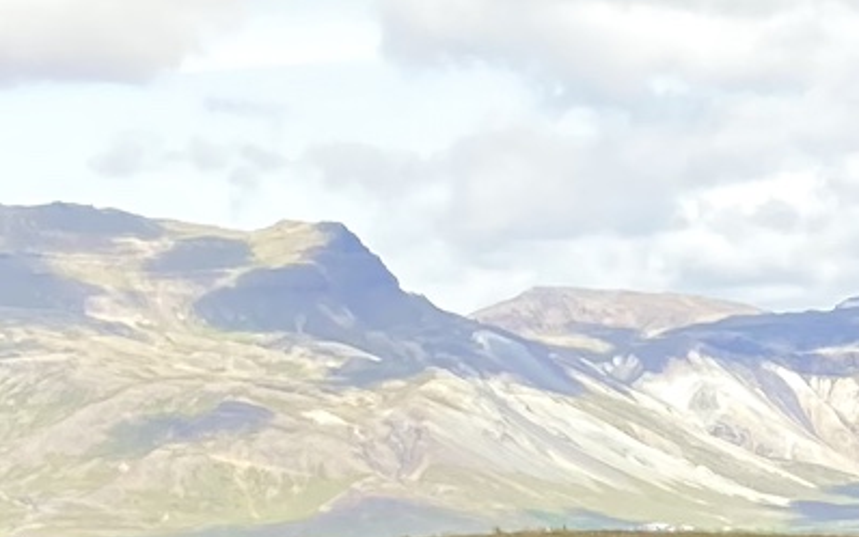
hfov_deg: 10.4
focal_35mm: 179
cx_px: 1930
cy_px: 1917
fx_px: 4192
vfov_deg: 6.4
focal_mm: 3.99
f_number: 1.8
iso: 20
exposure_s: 1/369
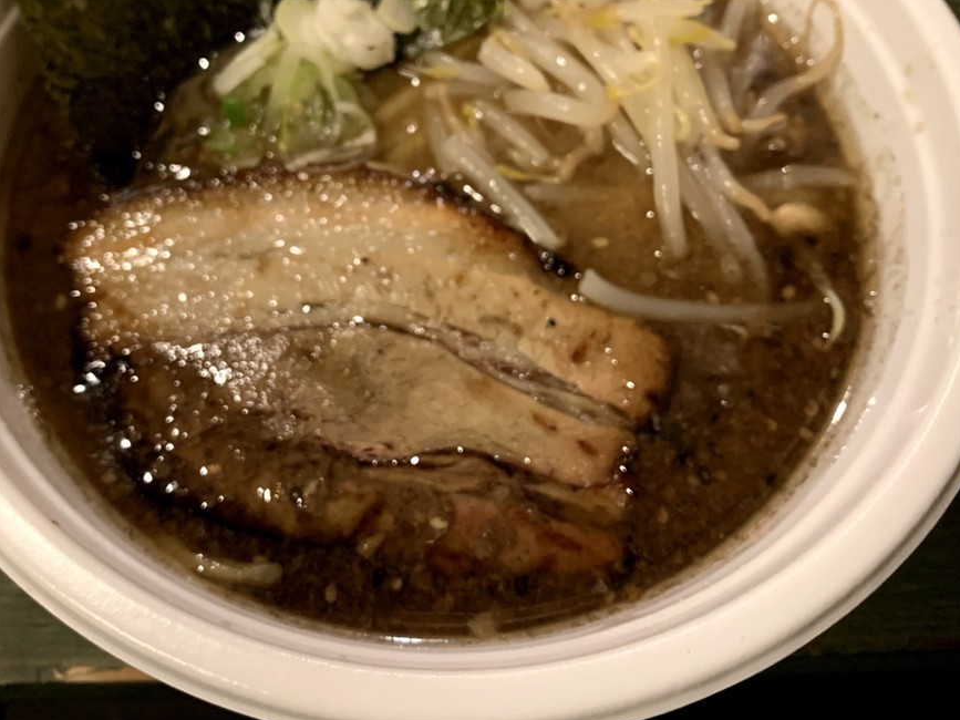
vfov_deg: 39.2
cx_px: 414
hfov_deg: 51.2
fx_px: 998
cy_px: 248
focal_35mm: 36
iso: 400
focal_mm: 4.25
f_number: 1.8
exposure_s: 1/60
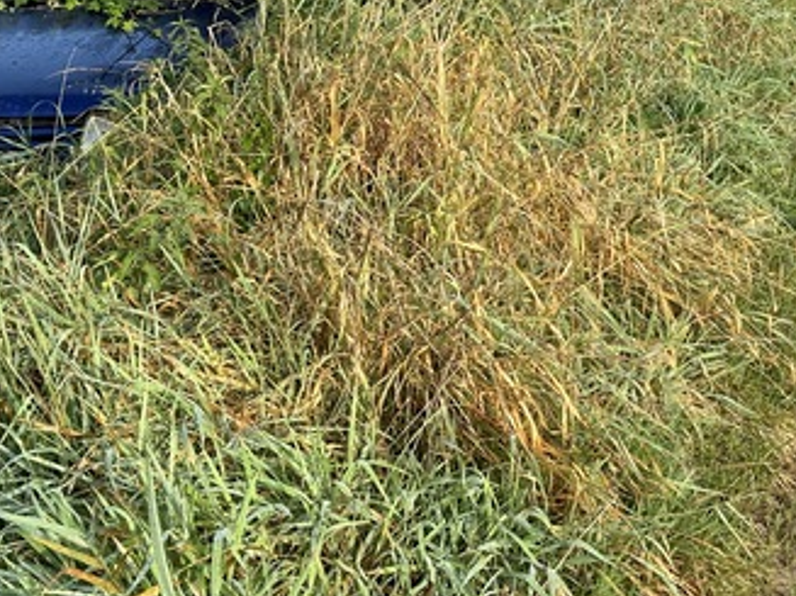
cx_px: 470
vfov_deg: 16.6
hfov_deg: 22.2
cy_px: 75
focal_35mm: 88
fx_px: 2023
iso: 64
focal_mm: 6.86
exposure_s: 1/1095
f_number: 1.78
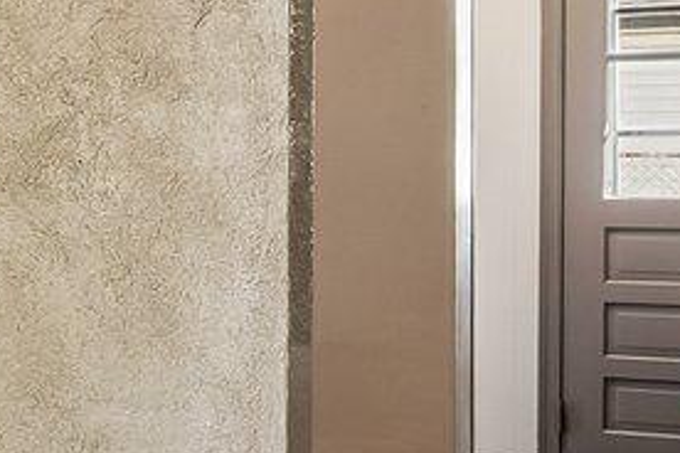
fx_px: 1964
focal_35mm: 104
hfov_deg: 13.0
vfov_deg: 13.1
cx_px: -1096
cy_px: 134
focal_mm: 14
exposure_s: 1/8
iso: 500
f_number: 8
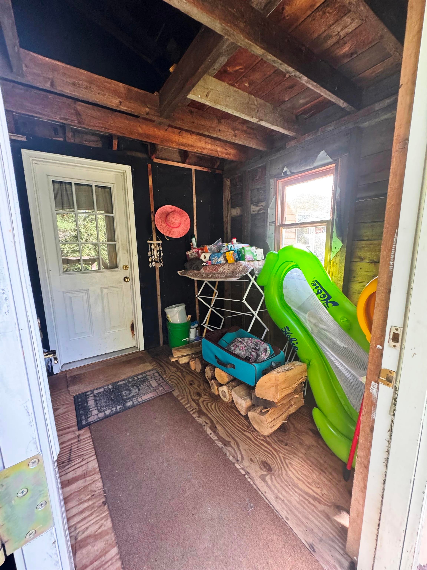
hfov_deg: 85.7
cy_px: 285
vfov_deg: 102.1
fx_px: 230
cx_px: 214
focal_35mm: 14
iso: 320
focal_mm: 2.22
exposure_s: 1/99
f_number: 2.2
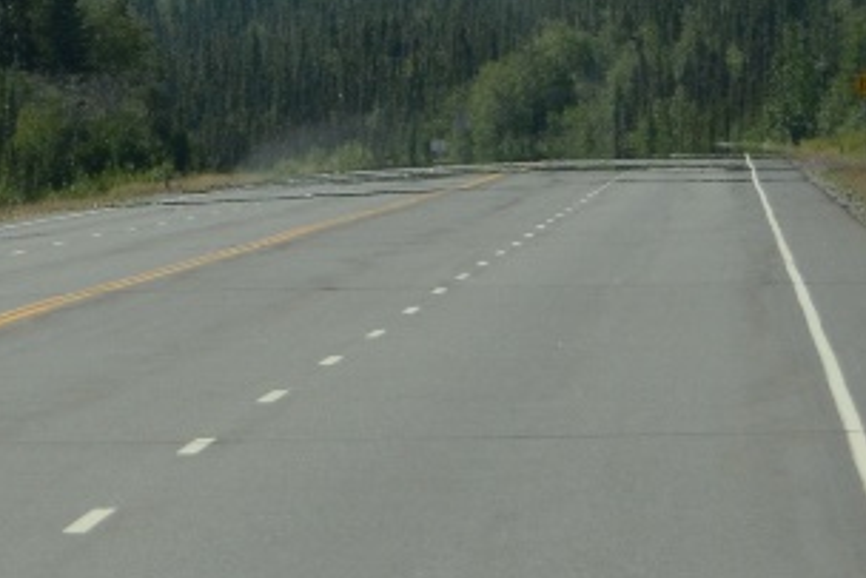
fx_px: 12899
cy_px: -278
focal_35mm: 536
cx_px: -530
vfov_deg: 2.6
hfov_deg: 3.8
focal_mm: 68
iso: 400
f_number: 5
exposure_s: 1/2500
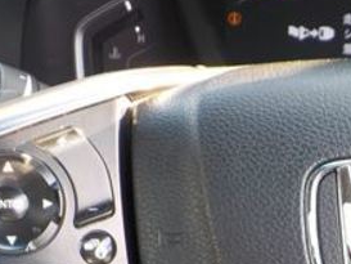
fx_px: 893
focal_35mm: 88
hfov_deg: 21.7
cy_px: 326
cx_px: 324
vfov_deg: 16.1
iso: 125
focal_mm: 4.1
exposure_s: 1/30
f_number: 3.3
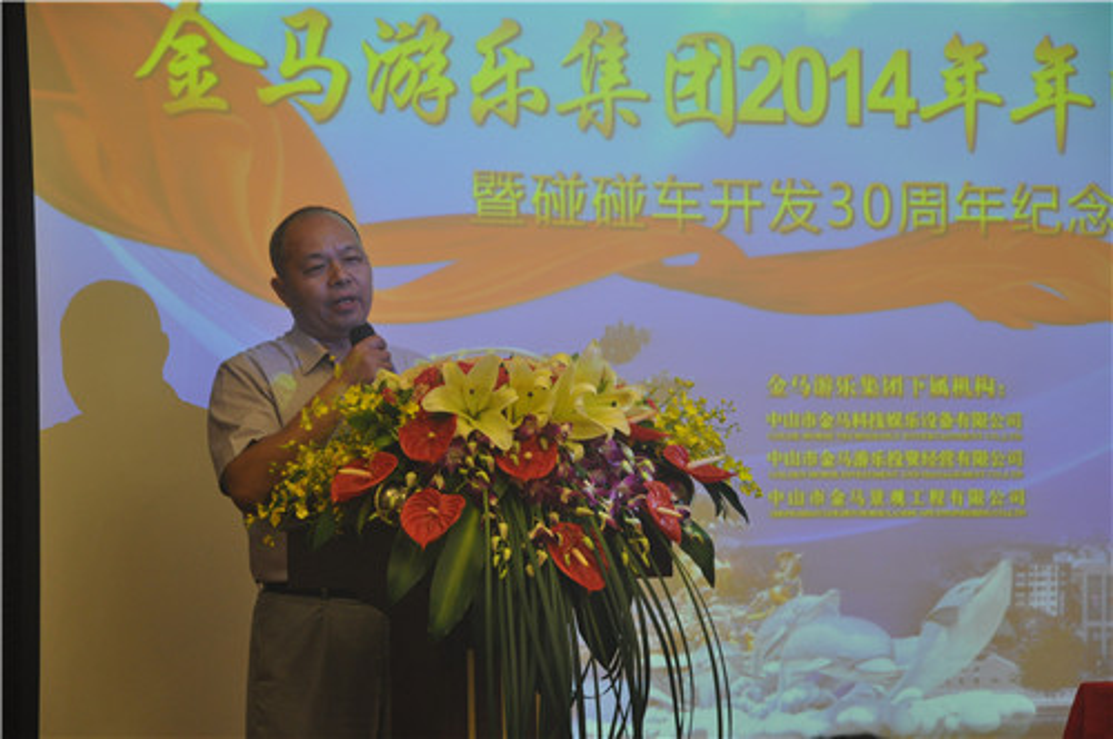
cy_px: 370
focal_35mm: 128
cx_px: 556
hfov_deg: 16.1
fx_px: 3937
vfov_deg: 10.7
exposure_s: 1/30
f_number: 5.6
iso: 800
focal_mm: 85
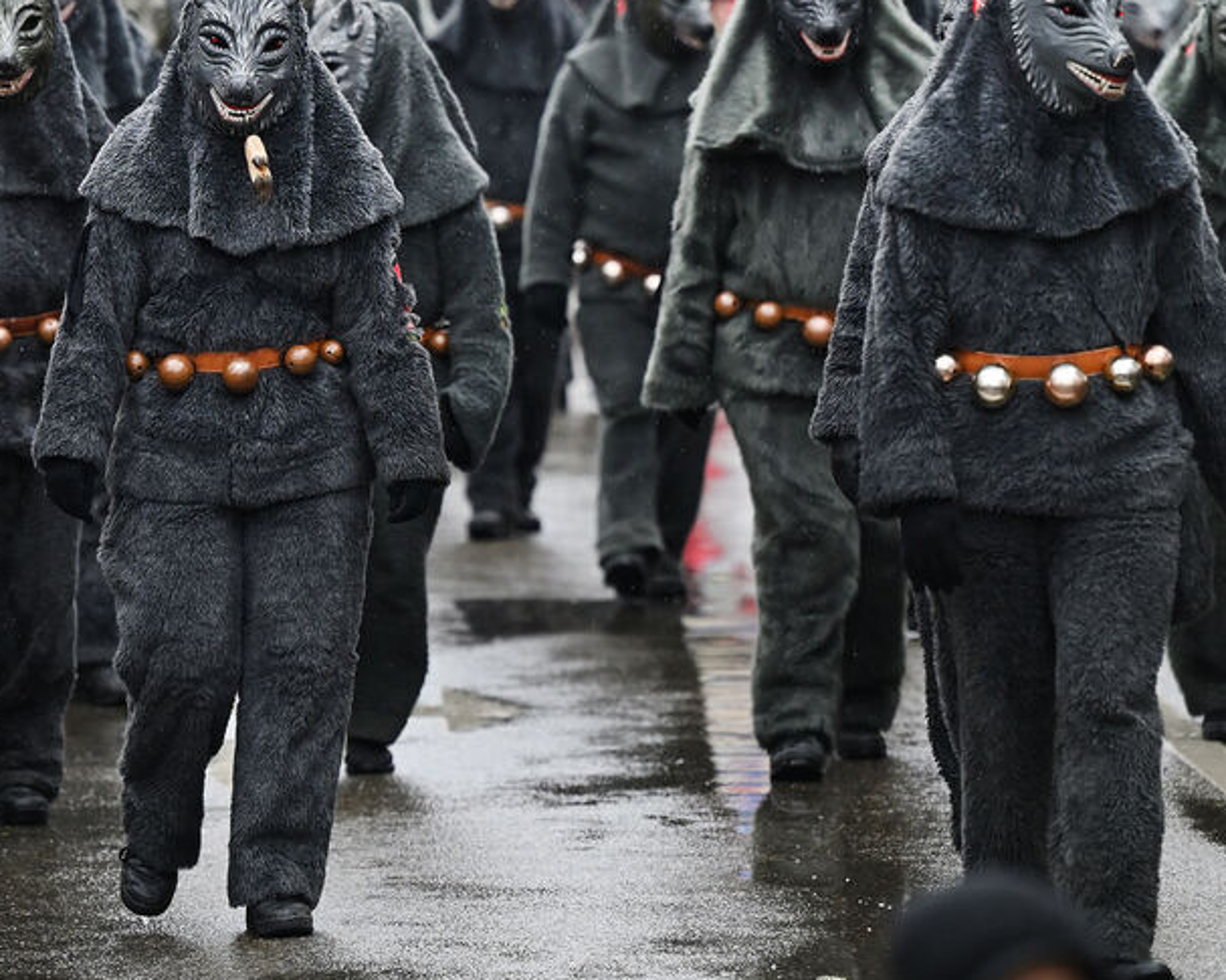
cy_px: 262
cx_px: 374
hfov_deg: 7.2
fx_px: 9756
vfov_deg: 5.7
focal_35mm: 269
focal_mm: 145
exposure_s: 1/1000
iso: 800
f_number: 3.2
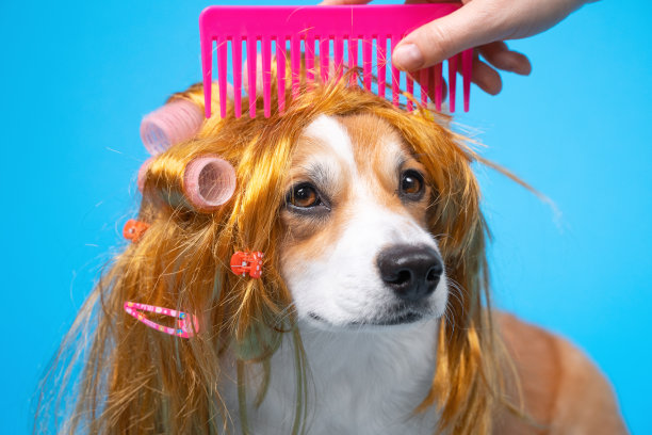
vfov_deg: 19.2
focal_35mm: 71
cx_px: 326
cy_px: 218
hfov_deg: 28.5
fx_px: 1286
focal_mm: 71
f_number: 7.1
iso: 640
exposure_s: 1/200
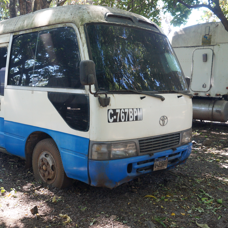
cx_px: 65
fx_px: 306
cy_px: 114
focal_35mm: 41
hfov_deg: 40.1
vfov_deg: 40.9
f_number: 5.6
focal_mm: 18
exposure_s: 1/100
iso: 800
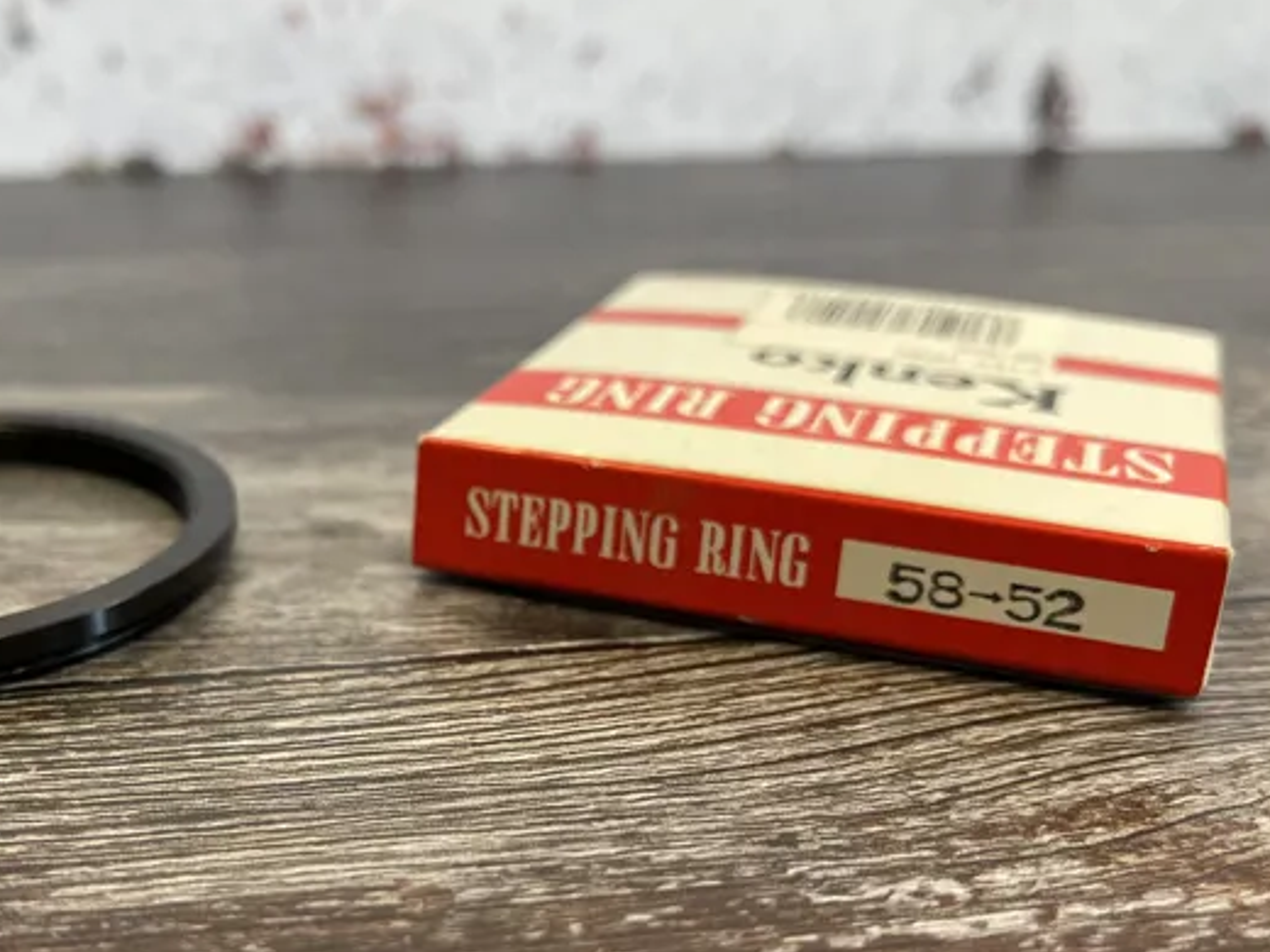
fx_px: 1468
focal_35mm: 40
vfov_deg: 35.7
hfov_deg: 46.1
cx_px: 432
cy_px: 605
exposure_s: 1/100
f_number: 1.6
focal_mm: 5.1
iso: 100
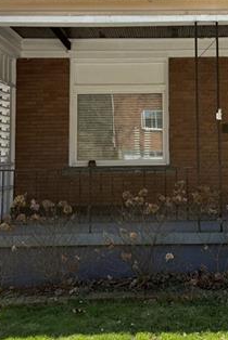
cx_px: 166
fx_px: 578
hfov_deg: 22.1
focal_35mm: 61
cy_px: 99
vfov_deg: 32.4
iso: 100
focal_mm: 6.76
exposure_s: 1/2907
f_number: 1.78
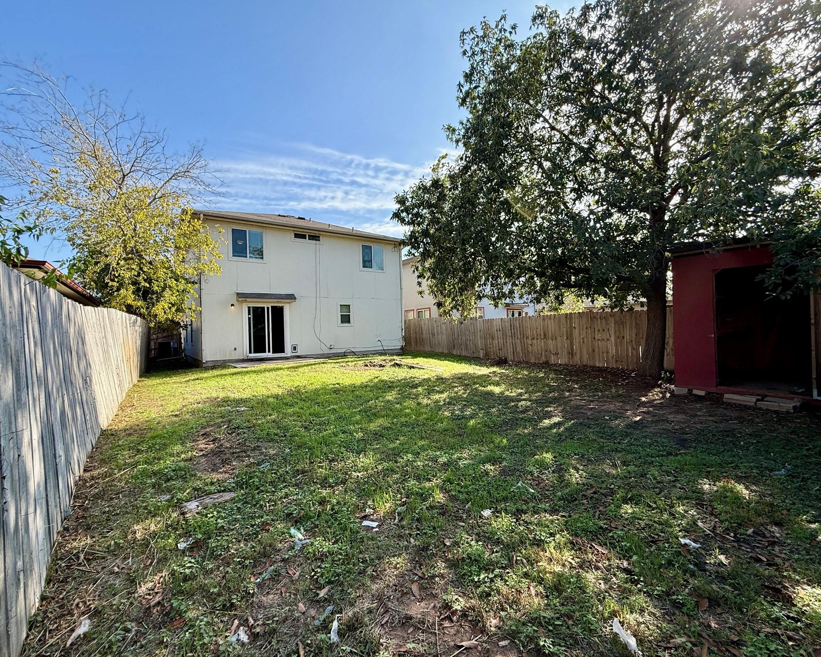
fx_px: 364
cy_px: 325
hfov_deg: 96.8
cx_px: 398
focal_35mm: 15
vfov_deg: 84.0
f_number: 2.2
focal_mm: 2.22
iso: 64
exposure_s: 1/1001
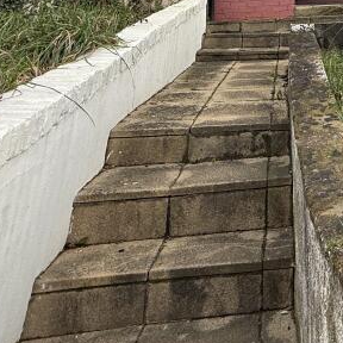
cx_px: 364
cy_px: -108
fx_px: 493
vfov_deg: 30.1
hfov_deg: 34.0
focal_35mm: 44
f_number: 2.2
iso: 50
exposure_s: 1/257
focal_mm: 2.22
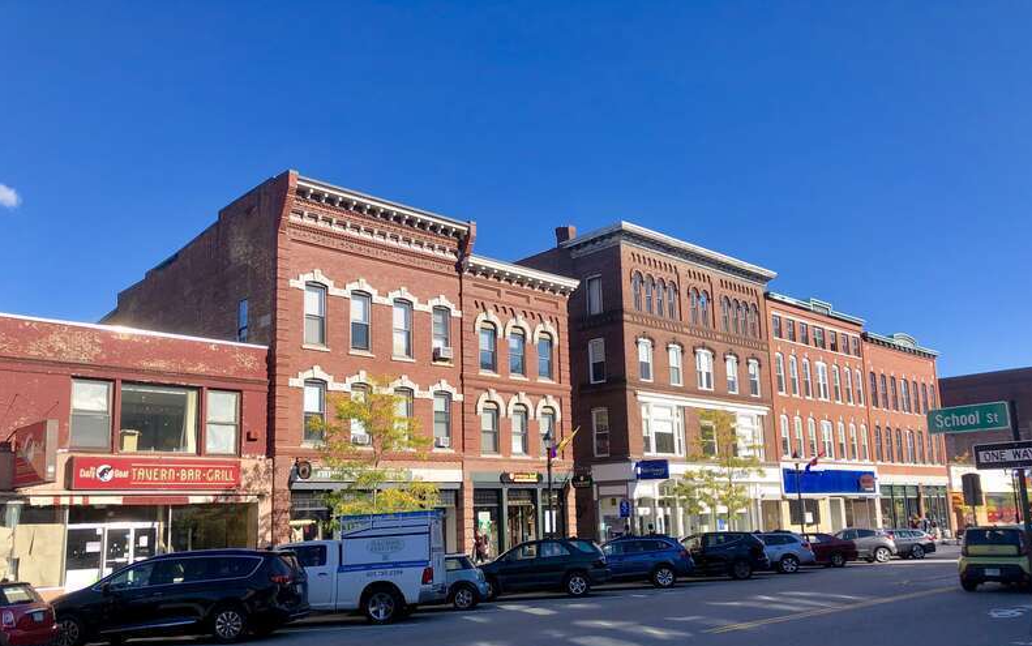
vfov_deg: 41.7
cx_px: 518
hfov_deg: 62.9
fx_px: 844
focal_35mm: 30
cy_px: 389
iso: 20
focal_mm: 3.99
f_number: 1.8
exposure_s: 1/1453
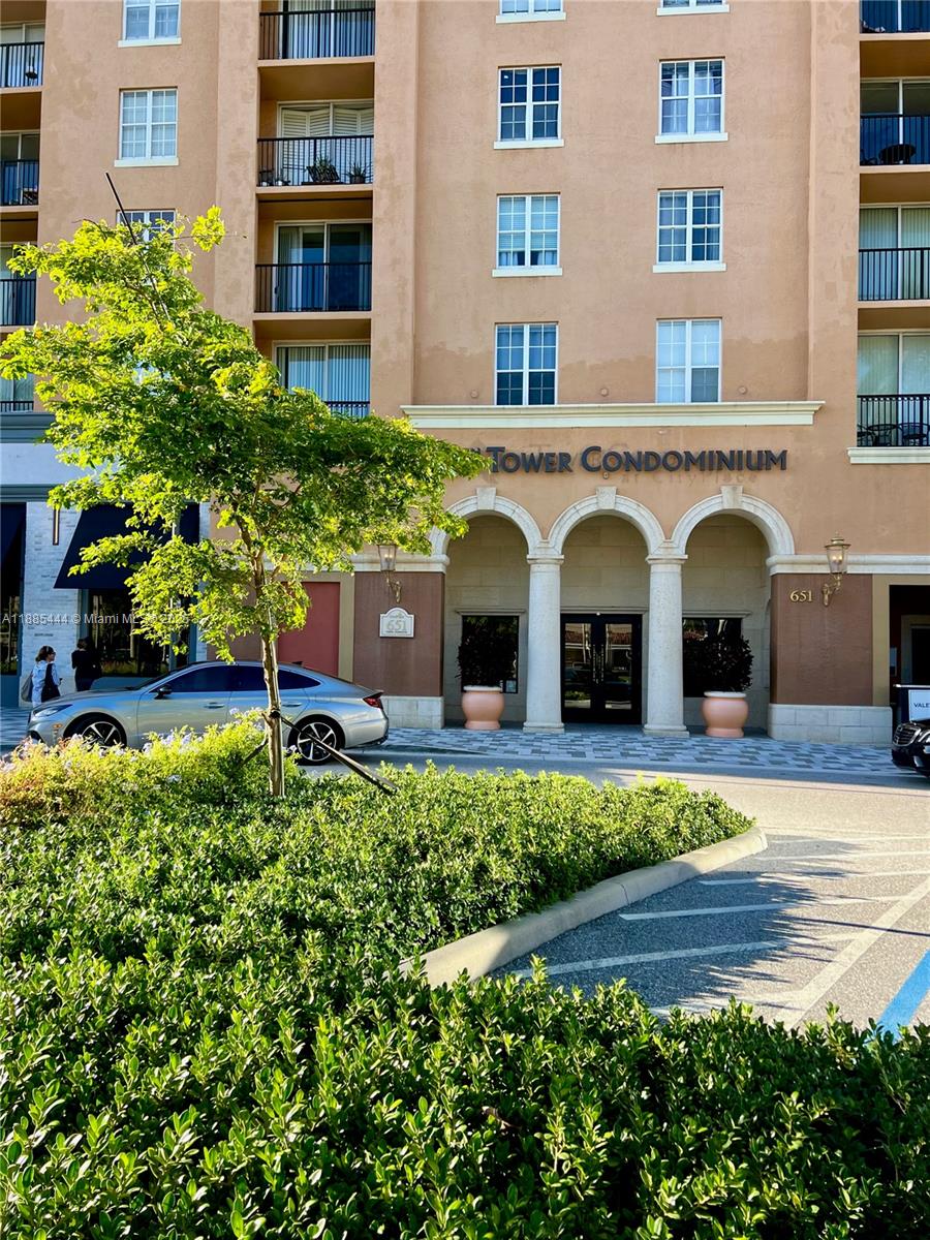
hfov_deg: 53.1
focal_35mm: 26
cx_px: 465
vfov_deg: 67.3
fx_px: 931
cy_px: 620
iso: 50
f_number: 1.5
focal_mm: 5.7
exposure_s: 1/723
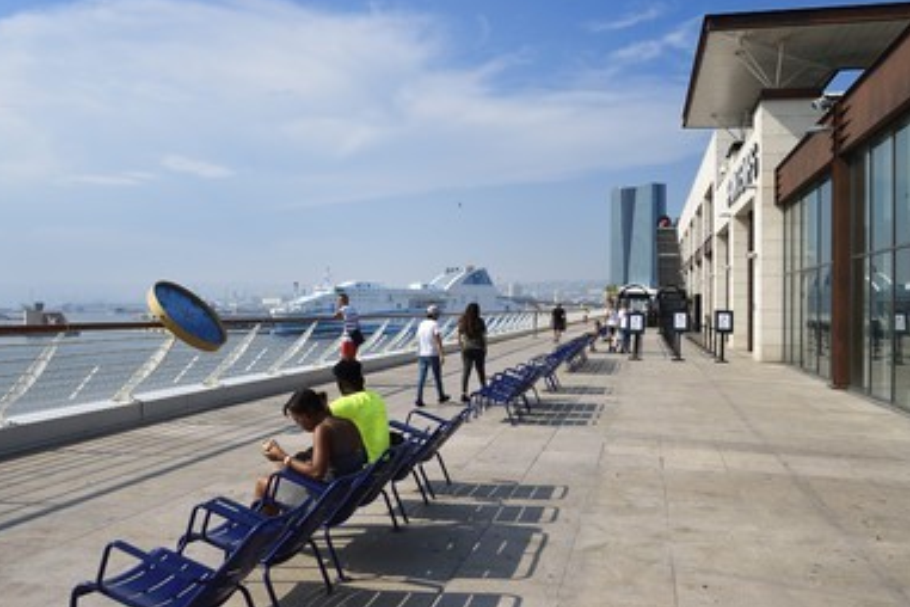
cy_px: 308
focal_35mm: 32
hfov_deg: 58.7
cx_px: 471
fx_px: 809
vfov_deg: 41.1
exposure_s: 1/400
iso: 200
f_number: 11
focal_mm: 29
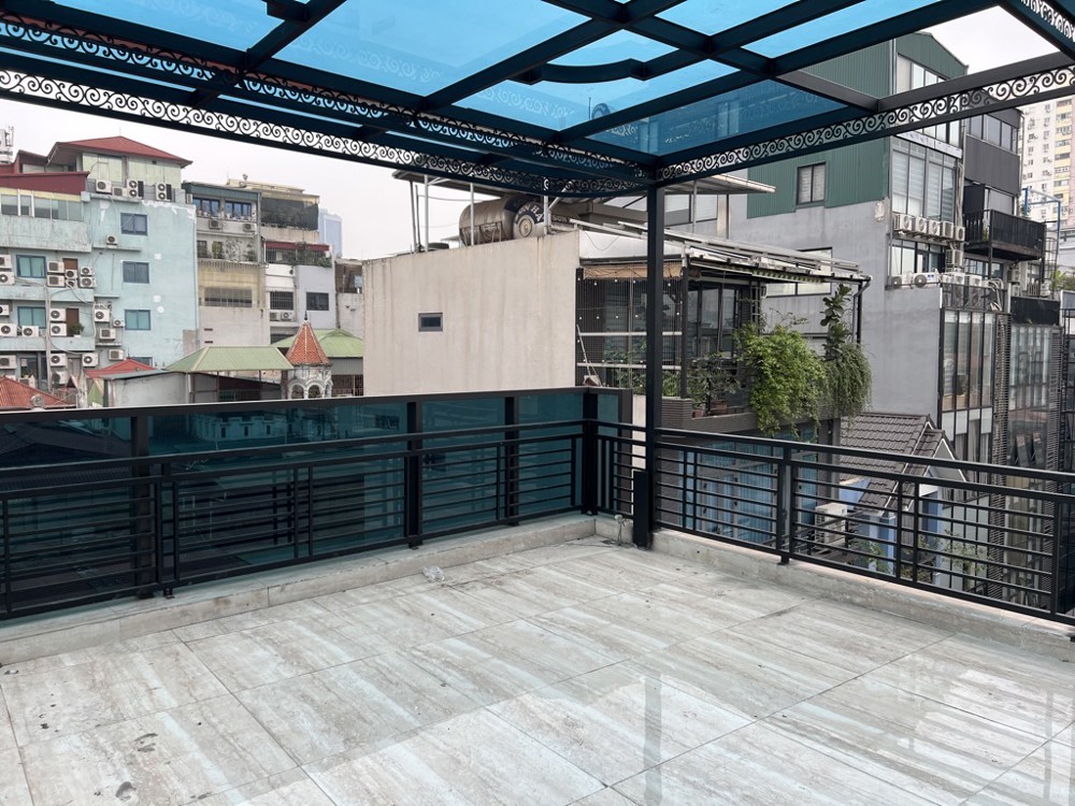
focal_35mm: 26
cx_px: 538
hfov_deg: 67.3
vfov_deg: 53.1
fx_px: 807
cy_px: 403
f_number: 1.5
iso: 50
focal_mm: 5.7
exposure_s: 1/604
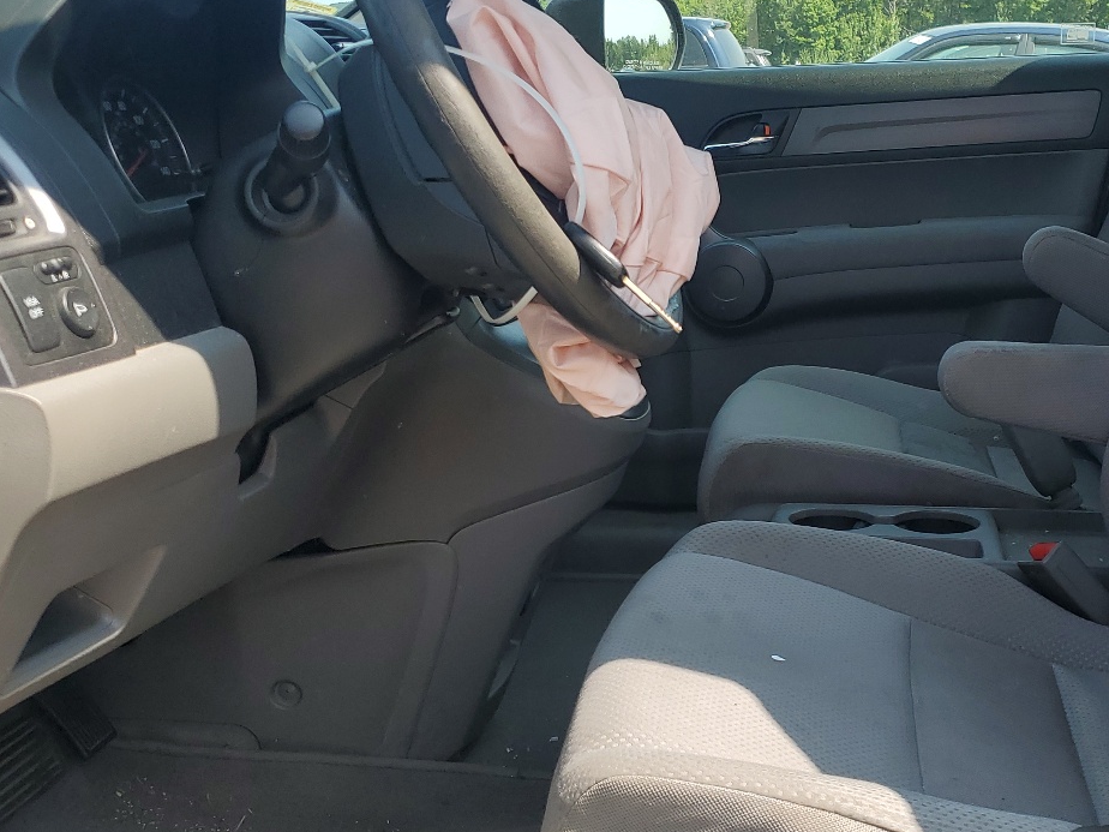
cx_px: 783
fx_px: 1442
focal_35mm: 45
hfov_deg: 41.3
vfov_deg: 32.1
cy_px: 466
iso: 50
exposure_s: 1/1111
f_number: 1.5
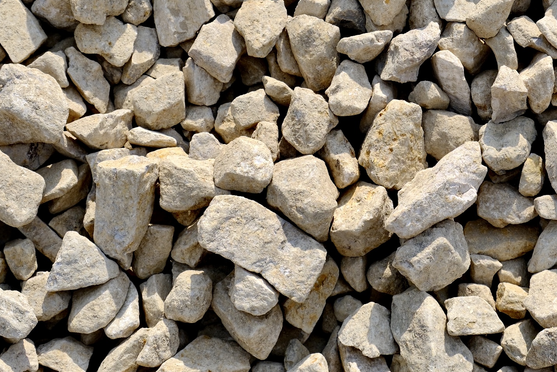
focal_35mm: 76
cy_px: 59
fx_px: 1176
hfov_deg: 26.3
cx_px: 426
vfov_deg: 17.7
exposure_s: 1/800
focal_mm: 23.3
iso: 160
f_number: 5.6
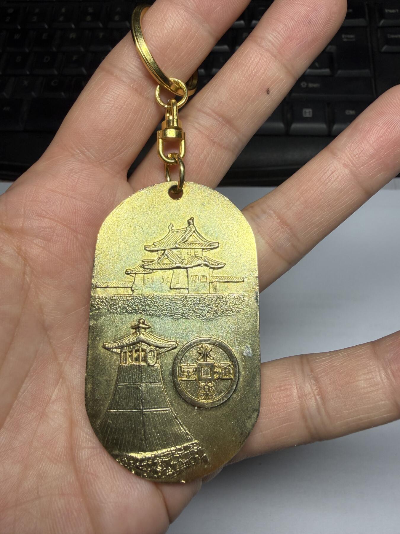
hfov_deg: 53.1
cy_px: 267
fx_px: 401
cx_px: 200
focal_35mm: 26
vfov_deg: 67.3
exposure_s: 1/130
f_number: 2.2
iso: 50
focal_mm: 2.22
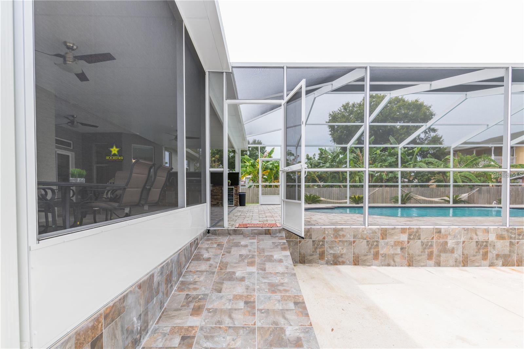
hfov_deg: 93.3
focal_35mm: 17
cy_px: 174
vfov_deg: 70.4
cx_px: 262
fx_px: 247
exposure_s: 1/200
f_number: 7.1
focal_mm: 17
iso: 250
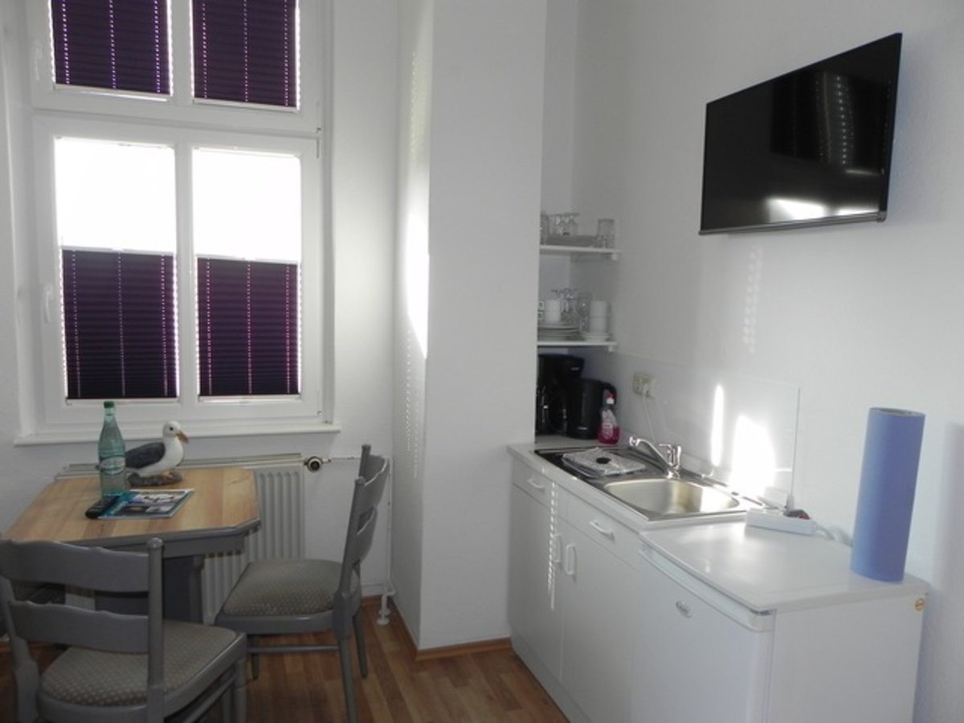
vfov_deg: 53.1
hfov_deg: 67.3
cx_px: 482
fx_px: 724
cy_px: 362
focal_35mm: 26
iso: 160
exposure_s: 1/107
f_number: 3.5
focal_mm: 4.6
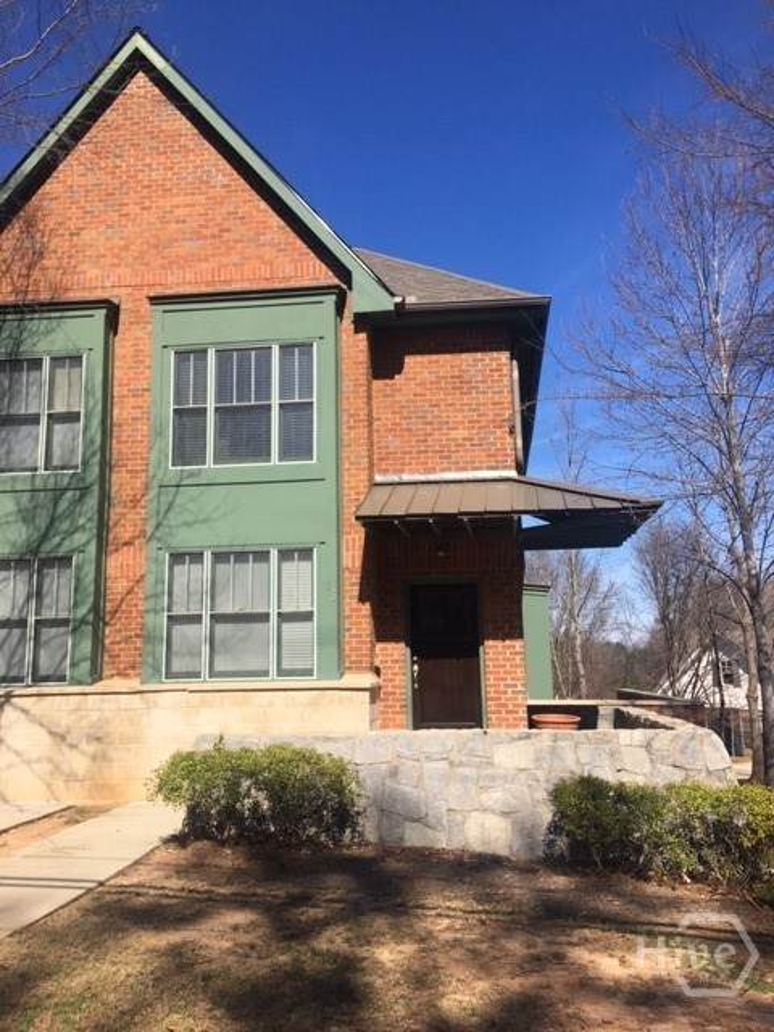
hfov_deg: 48.2
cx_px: 387
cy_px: 516
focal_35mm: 29
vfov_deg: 61.7
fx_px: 865
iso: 25
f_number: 2.2
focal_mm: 4.15
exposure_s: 1/1326
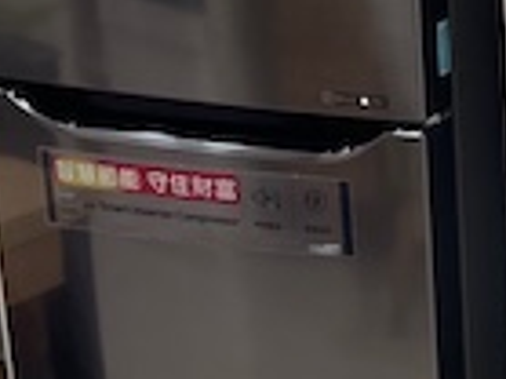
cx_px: 1048
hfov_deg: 13.2
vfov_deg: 11.7
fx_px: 1840
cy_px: 55
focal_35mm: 126
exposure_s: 1/120
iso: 80
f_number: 1.6
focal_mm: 4.2
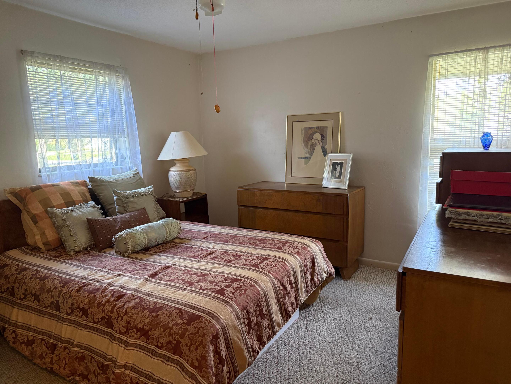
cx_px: 256
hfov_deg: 71.6
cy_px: 192
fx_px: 354
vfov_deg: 56.8
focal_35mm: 24
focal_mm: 6.76
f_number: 1.78
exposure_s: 1/60
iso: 400
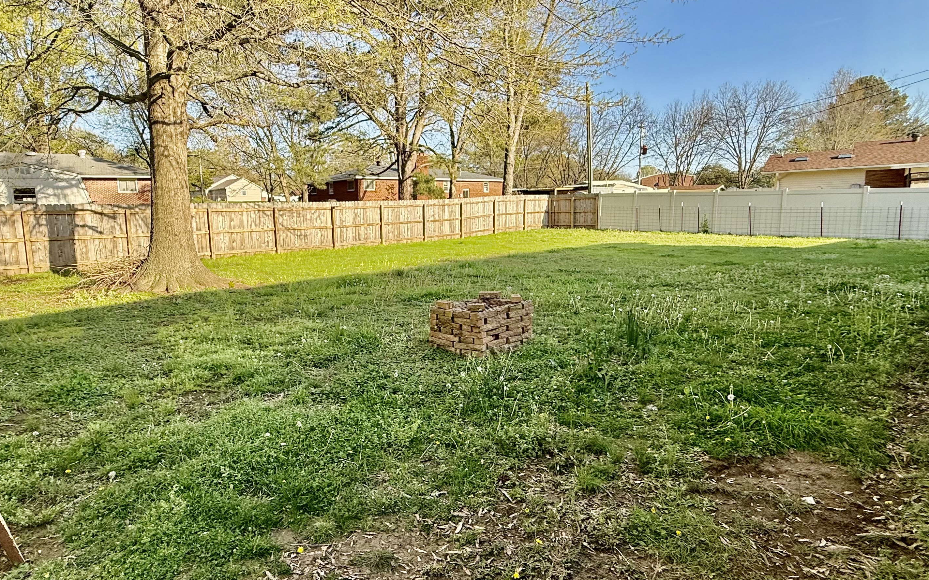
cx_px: 408
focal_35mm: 21
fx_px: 532
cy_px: 283
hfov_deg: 81.9
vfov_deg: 57.3
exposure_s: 1/482
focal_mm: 2.22
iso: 50
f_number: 2.2
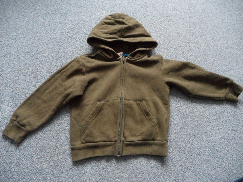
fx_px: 168
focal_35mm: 24
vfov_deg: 56.8
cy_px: 91
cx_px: 122
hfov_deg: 71.6
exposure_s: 1/15
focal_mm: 4.1
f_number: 2.9
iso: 400
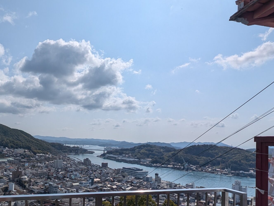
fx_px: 198
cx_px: 99
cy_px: 136
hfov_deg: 68.0
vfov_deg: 54.0
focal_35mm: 25
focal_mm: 1.95
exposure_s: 1/5128
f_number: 2.2
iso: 43
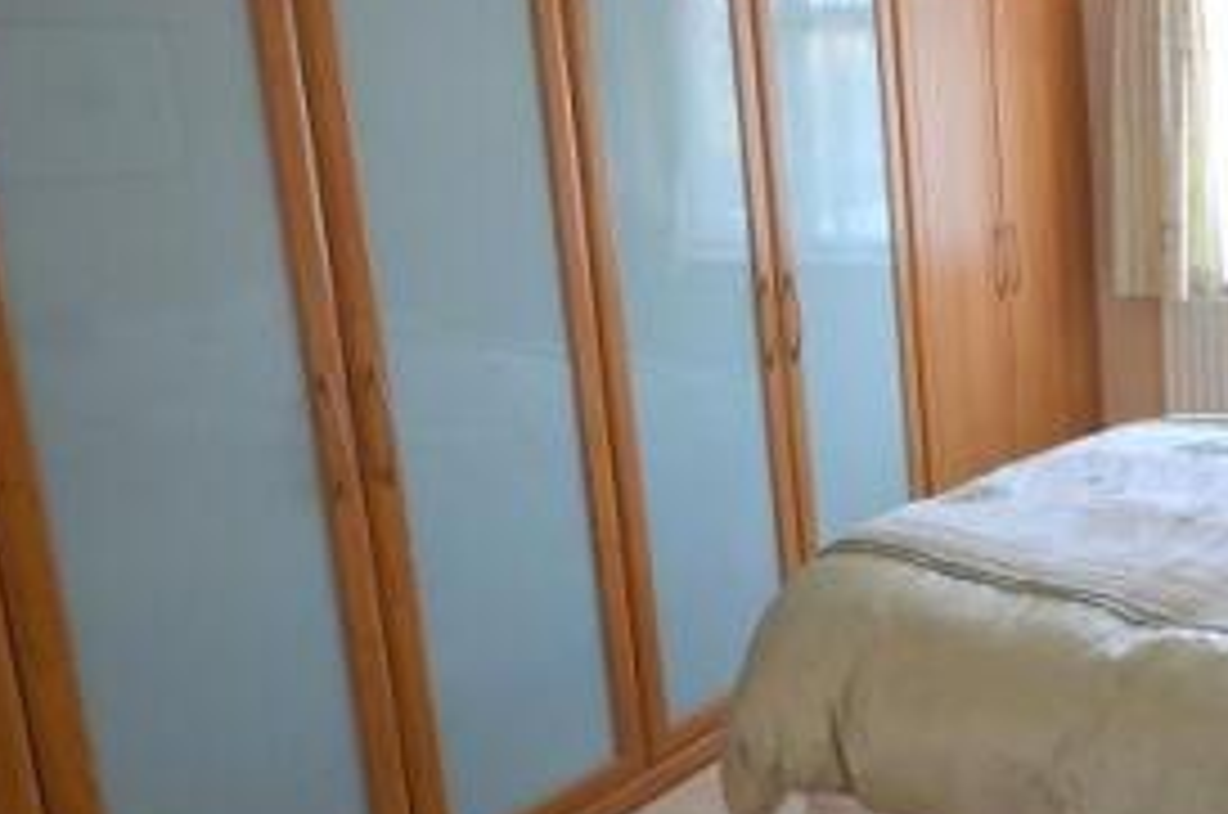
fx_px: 1226
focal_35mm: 36
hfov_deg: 47.4
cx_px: 1125
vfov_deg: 36.4
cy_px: 272
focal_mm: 10
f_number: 4.5
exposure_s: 1/80
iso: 400
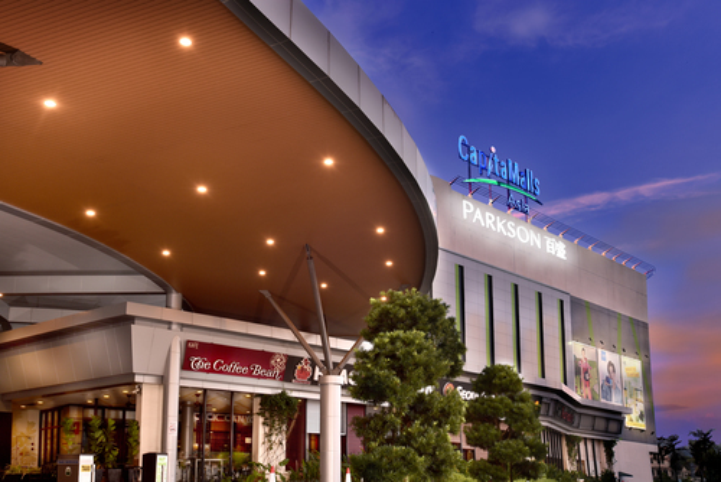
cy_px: 241
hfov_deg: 61.9
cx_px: 360
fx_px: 601
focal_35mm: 30
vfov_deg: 43.7
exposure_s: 1/25
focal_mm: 30
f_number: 10
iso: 200
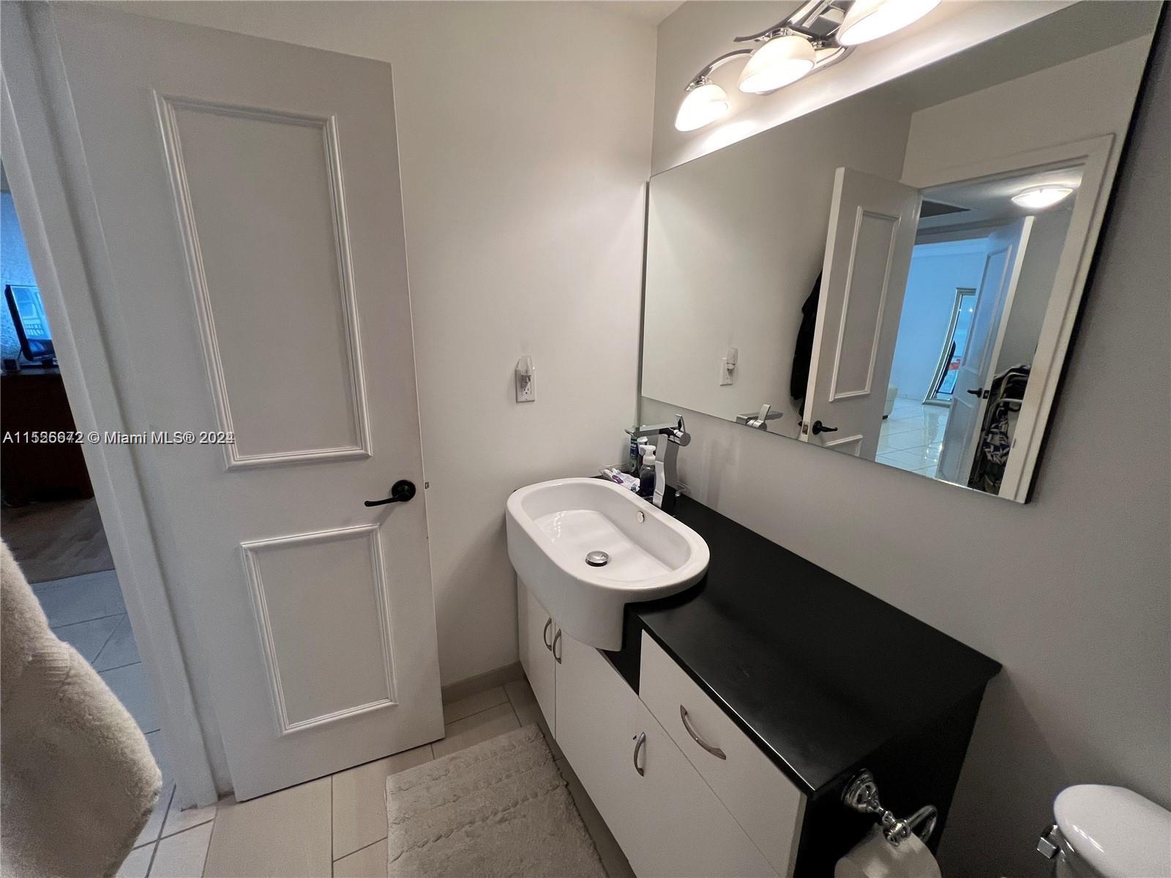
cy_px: 439
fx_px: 440
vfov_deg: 89.9
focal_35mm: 13
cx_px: 586
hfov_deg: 106.2
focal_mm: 1.57
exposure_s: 1/120
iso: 160
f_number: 1.8
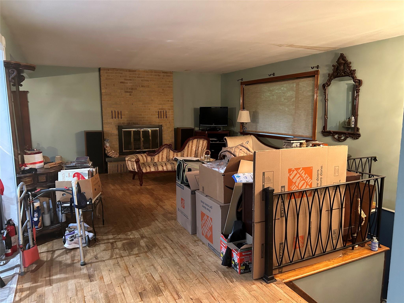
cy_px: 152
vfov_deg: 53.1
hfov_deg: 67.3
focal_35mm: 26
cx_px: 202
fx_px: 303
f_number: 1.5
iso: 500
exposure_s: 1/40
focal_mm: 5.7
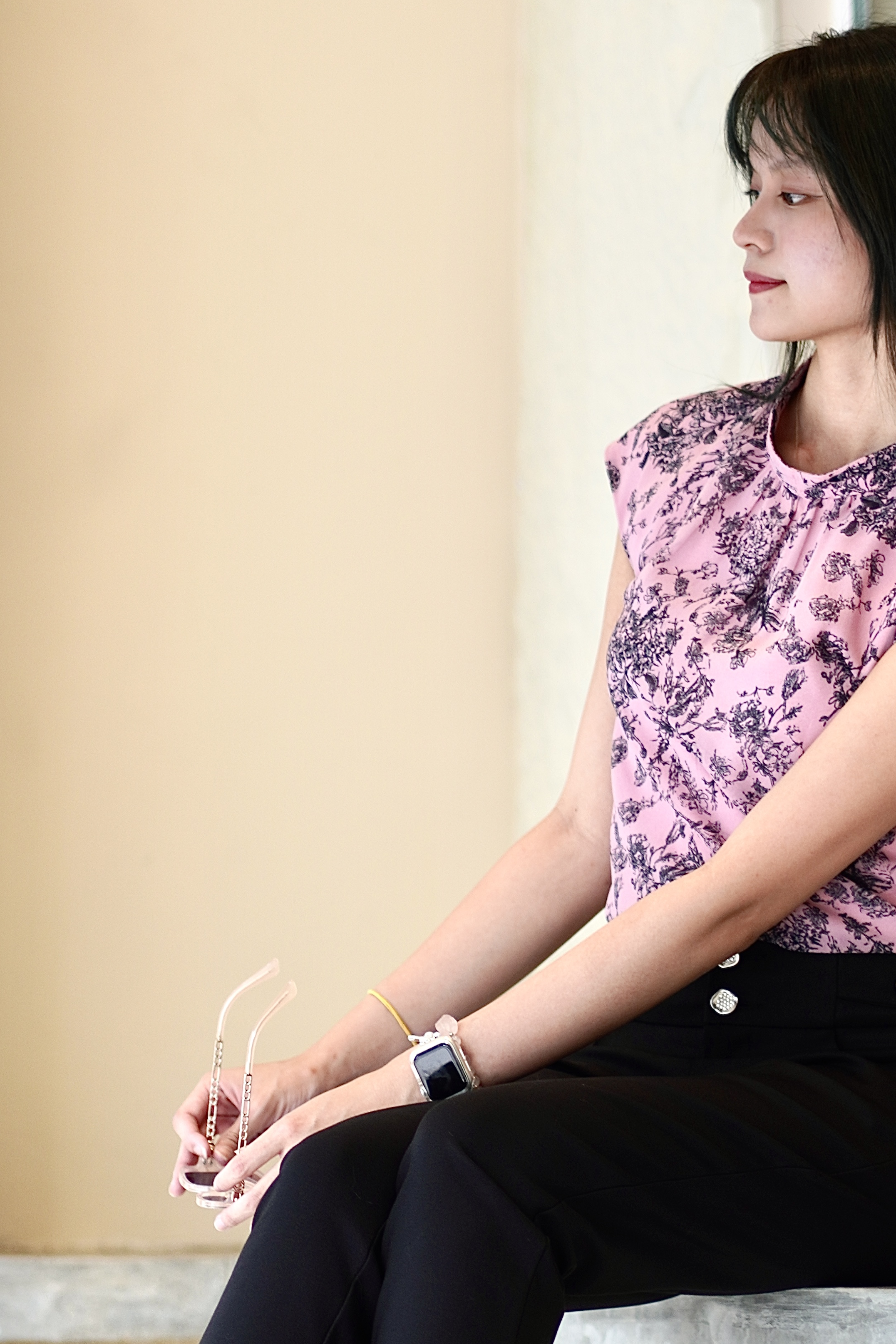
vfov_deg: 9.1
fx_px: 8432
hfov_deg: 6.1
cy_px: 901
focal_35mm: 226
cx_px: 512
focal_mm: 85
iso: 100
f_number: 1.8
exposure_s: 1/400
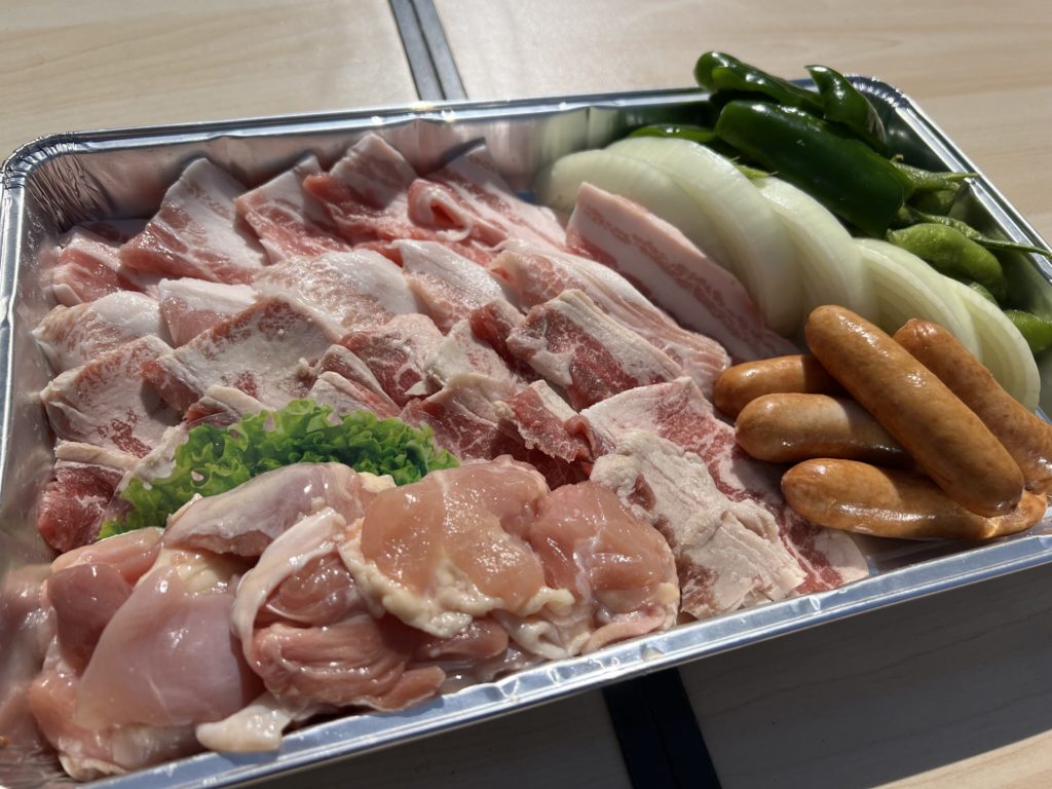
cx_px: 526
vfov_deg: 53.1
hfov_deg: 67.3
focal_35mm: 26
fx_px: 790
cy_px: 394
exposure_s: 1/8696
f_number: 1.5
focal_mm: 5.7
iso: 50
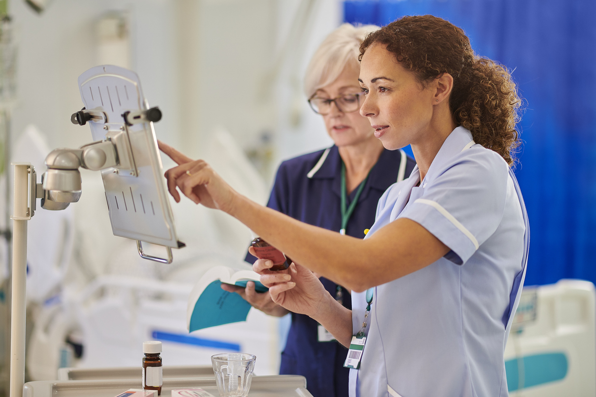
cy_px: 198
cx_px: 298
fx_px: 1407
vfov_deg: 16.1
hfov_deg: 23.9
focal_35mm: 85
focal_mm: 85
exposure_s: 1/400
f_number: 2
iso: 640
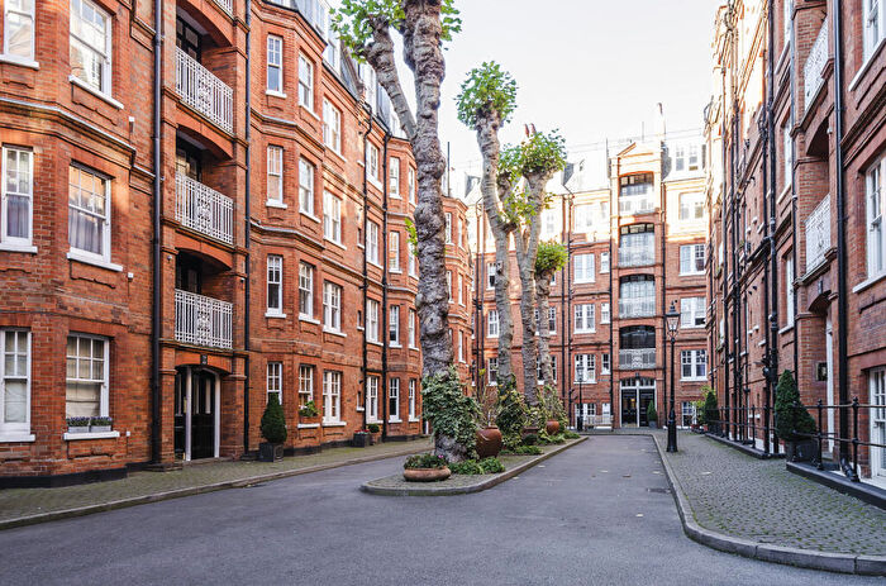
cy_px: 293
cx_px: 443
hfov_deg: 77.5
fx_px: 552
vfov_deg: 55.9
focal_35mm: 22
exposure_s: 1/5
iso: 200
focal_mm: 15
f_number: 16
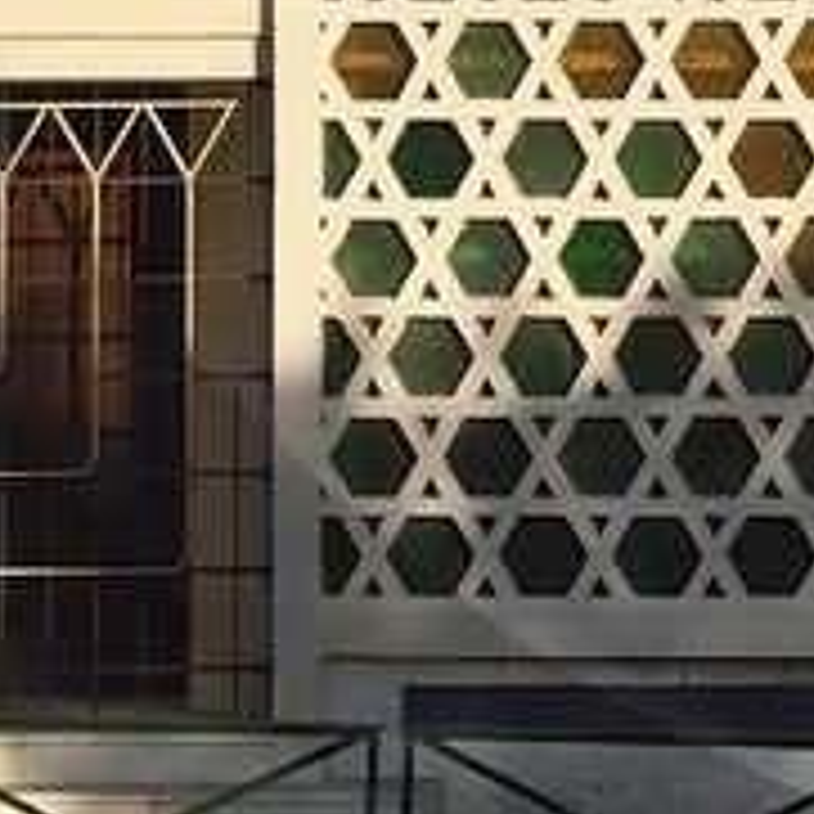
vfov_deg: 4.6
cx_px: 1430
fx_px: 10003
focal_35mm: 376
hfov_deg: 4.6
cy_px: -742
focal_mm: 50
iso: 200
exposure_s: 1/250
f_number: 13
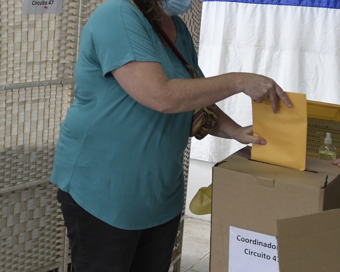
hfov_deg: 24.7
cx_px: 73
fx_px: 765
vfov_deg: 20.0
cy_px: 58
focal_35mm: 76
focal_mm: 26
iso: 2000
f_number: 6.3
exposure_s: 1/100
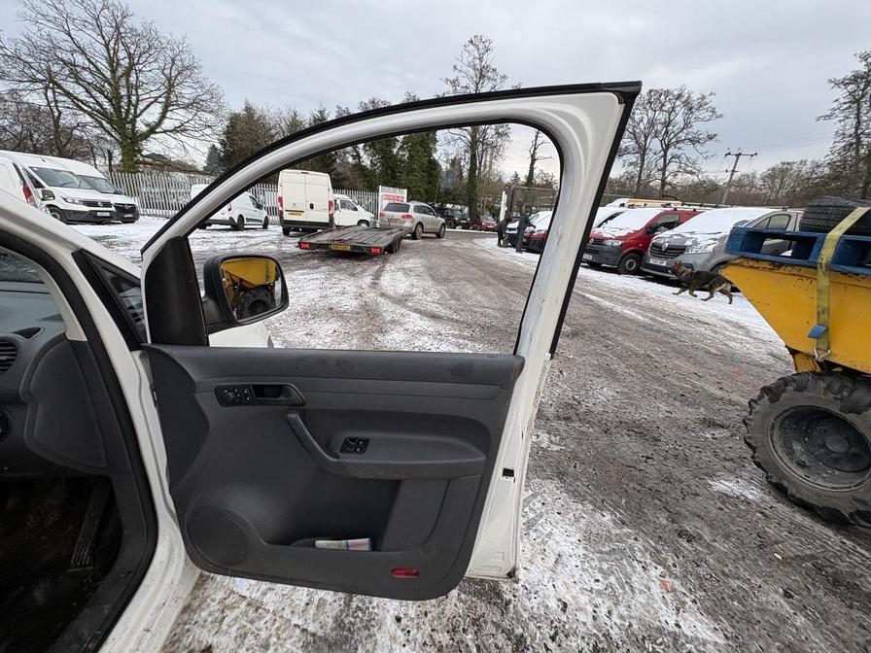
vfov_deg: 85.7
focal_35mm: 14
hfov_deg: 102.1
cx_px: 436
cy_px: 326
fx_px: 352
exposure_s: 1/99
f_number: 2.2
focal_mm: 2.22
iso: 50
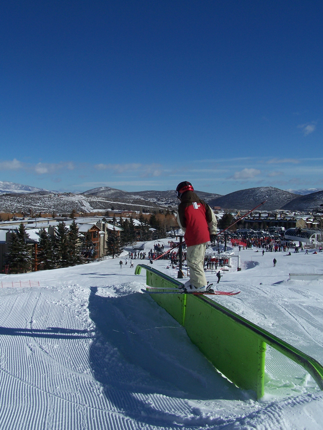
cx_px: 162
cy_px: 215
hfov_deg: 37.7
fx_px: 473
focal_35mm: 38
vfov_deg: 49.0
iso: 80
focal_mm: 6.3
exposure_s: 1/1500
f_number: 5.6
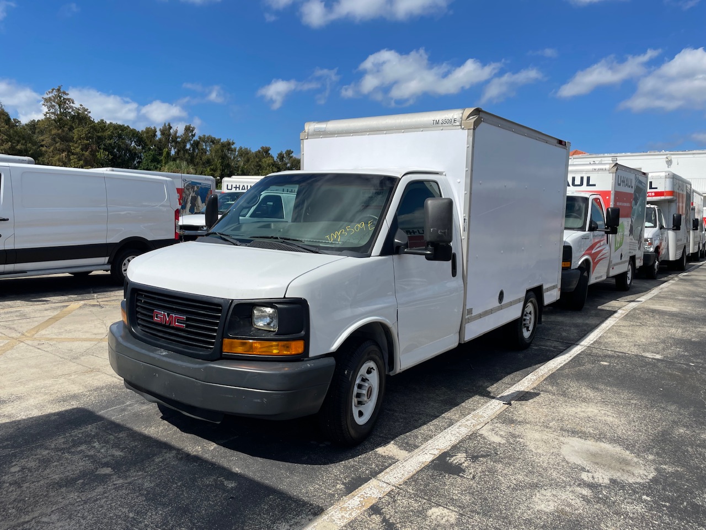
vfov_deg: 53.1
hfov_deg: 67.3
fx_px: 530
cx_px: 353
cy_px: 265
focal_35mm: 26
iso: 32
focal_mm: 4.2
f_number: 1.6
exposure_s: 1/5291
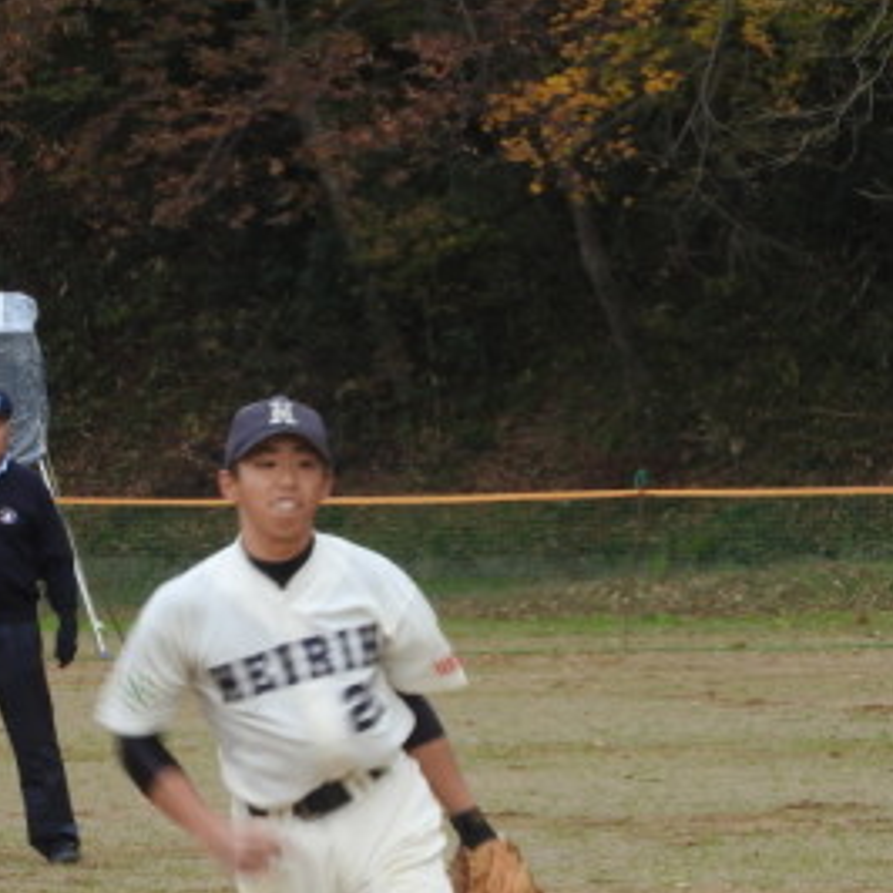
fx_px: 11645
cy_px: 742
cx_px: 463
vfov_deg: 4.4
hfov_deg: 4.4
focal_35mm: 399
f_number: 5.3
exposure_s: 1/100
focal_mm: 35.8
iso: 100
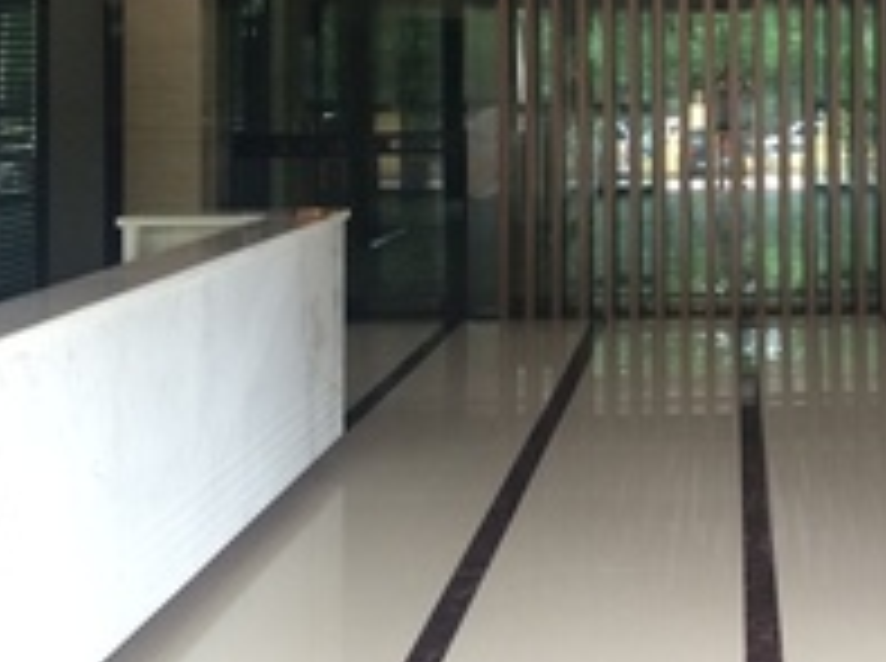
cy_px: 41
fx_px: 1507
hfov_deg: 31.4
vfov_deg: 23.9
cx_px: 778
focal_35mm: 59
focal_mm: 4.15
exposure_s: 1/30
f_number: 2.2
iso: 64
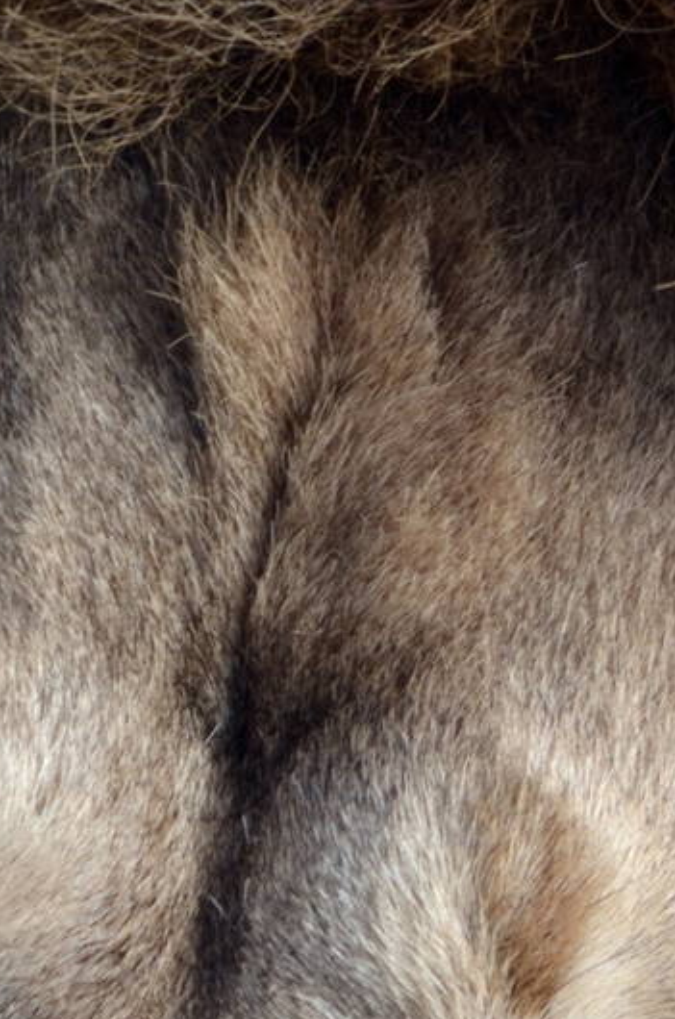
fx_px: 63935
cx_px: 496
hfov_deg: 0.6
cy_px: 1477
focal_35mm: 2263
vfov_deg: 0.9
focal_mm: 500
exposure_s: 1/800
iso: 400
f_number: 6.3
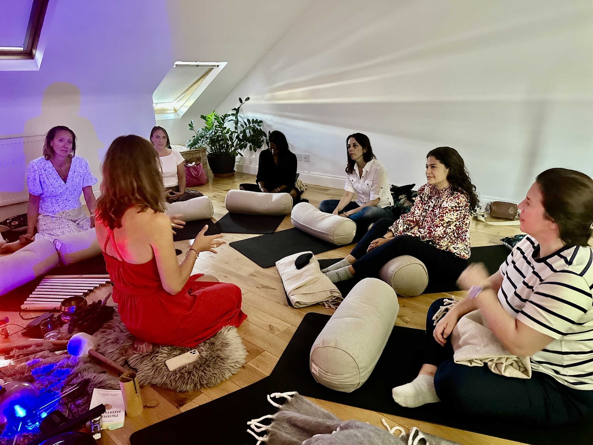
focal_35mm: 24
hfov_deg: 71.6
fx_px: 411
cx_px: 296
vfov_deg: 56.8
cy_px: 222
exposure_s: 1/30
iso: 2000
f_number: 1.78
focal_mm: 6.86
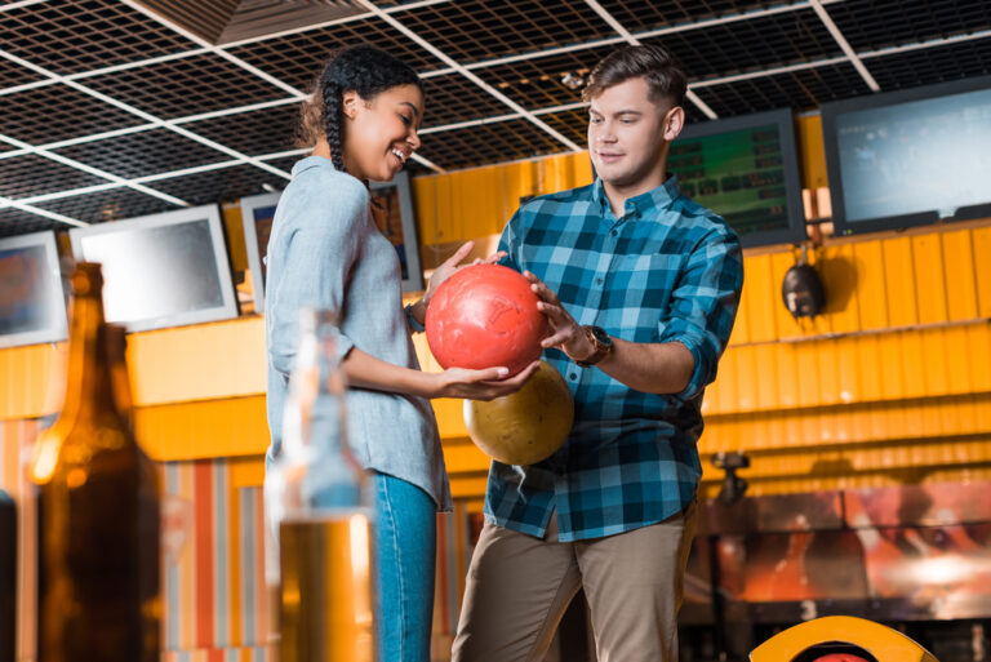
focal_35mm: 50
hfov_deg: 39.6
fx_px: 1377
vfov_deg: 27.0
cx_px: 496
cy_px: 331
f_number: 3.5
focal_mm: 50
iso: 100
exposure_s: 1/200
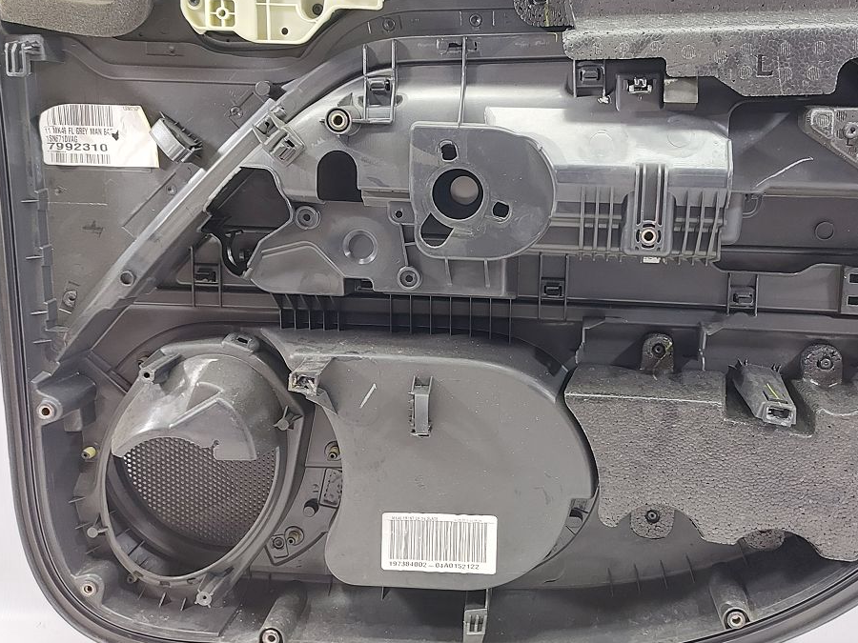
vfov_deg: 38.6
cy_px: 271
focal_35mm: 37
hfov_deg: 49.7
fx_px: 917
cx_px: 534
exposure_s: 1/33
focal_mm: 5.23
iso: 250
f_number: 1.8
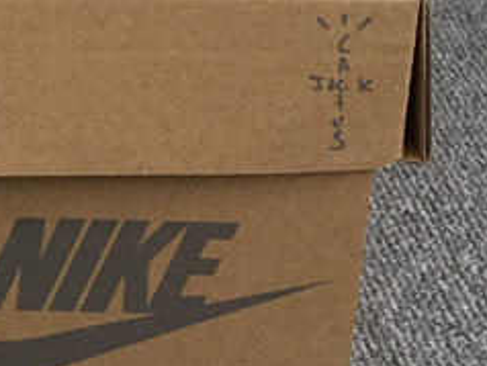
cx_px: -137
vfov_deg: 12.2
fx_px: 1648
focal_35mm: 117
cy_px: -163
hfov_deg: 16.0
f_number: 2.4
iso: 25
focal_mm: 3.3
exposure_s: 1/386
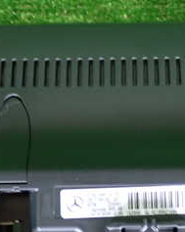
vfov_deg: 20.3
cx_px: 147
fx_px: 645
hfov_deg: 16.2
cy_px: 165
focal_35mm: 94
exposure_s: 1/20
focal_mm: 6.83
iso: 800
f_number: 2.7
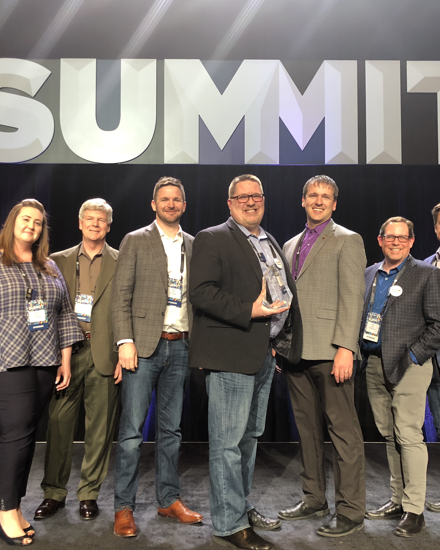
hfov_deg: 40.1
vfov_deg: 49.1
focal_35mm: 37
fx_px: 602
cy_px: 271
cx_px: 209
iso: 64
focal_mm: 4
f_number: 1.8
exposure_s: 1/17
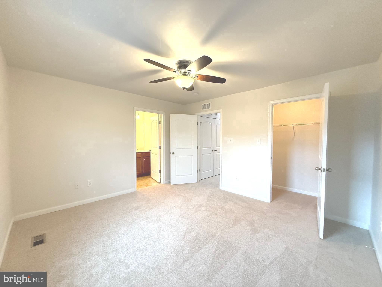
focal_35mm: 14
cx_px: 191
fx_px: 154
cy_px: 144
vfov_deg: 85.7
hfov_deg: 102.1
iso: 500
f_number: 2.2
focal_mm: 2.22
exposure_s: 1/120
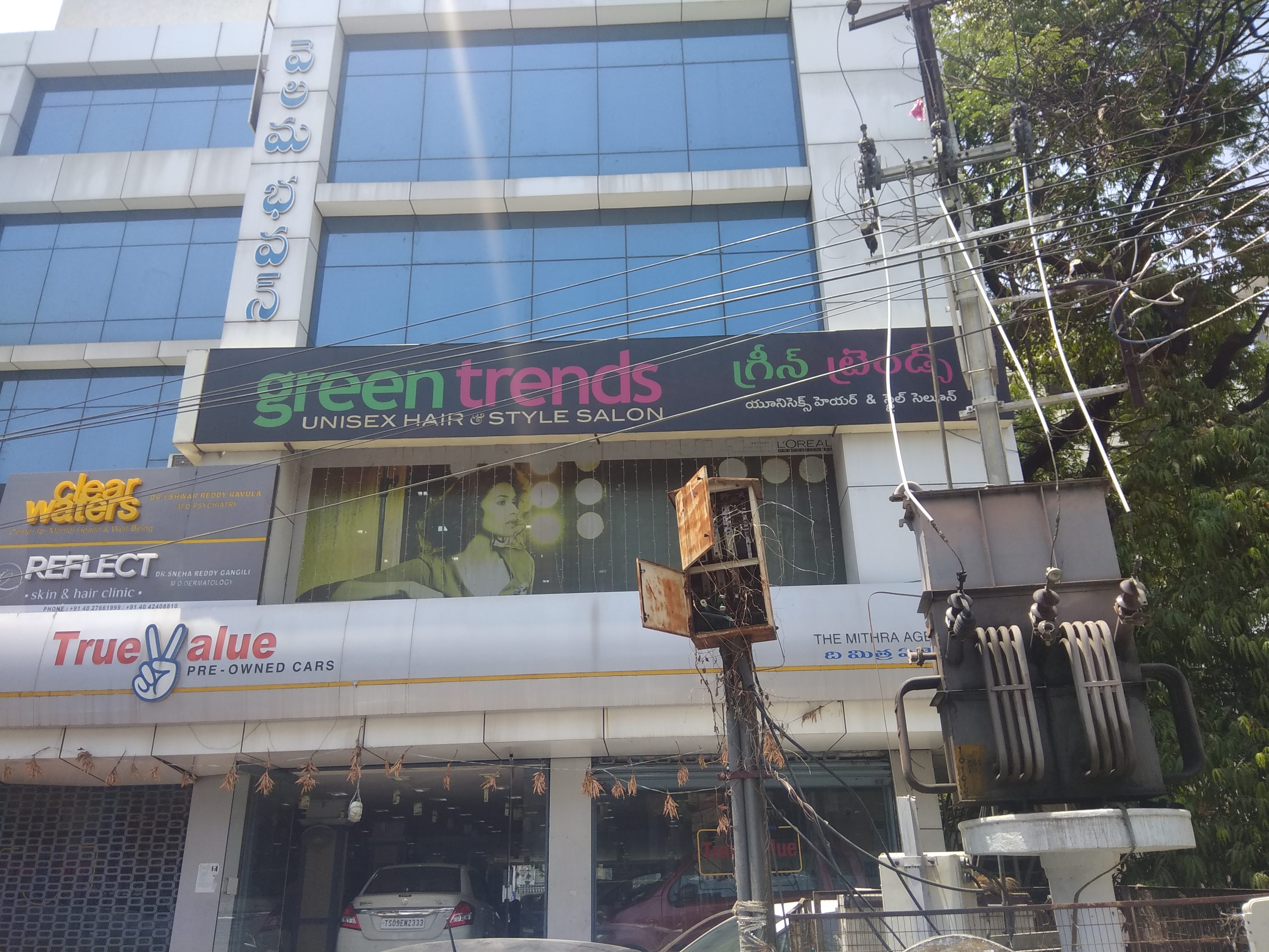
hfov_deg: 79.0
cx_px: 634
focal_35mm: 21
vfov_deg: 63.4
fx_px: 770
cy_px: 476
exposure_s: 1/609
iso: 100
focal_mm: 3.57
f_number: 2
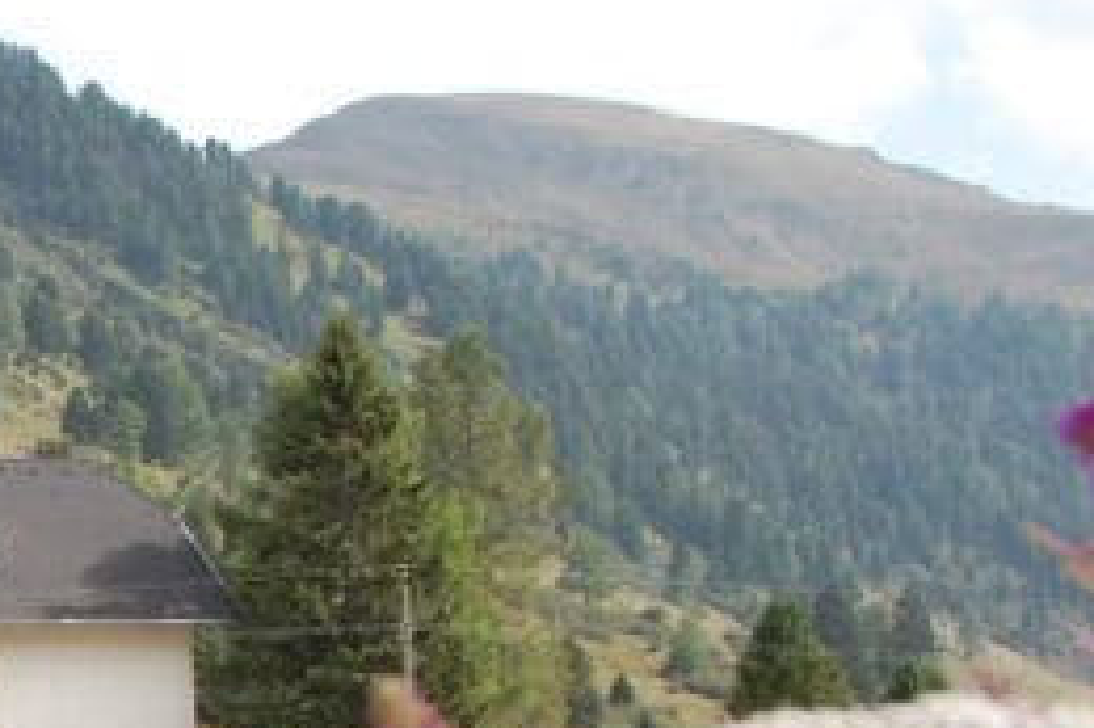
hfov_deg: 16.2
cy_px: 608
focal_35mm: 118
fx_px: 3583
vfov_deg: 11.5
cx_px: -421
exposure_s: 1/250
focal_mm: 20
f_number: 8
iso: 200
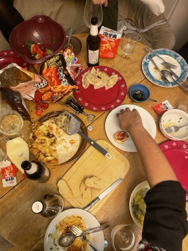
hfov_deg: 53.1
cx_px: 94
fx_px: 188
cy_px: 126
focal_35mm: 26
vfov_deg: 67.3
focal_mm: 4.2
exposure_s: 1/50
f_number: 1.6
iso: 400
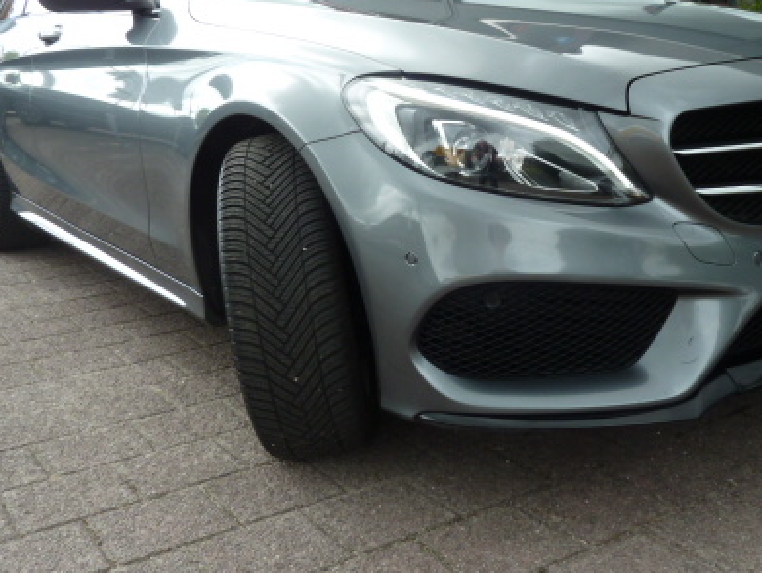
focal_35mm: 41
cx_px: 459
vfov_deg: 34.7
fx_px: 903
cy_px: 178
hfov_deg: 45.5
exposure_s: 1/125
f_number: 3.5
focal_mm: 4.1
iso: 80
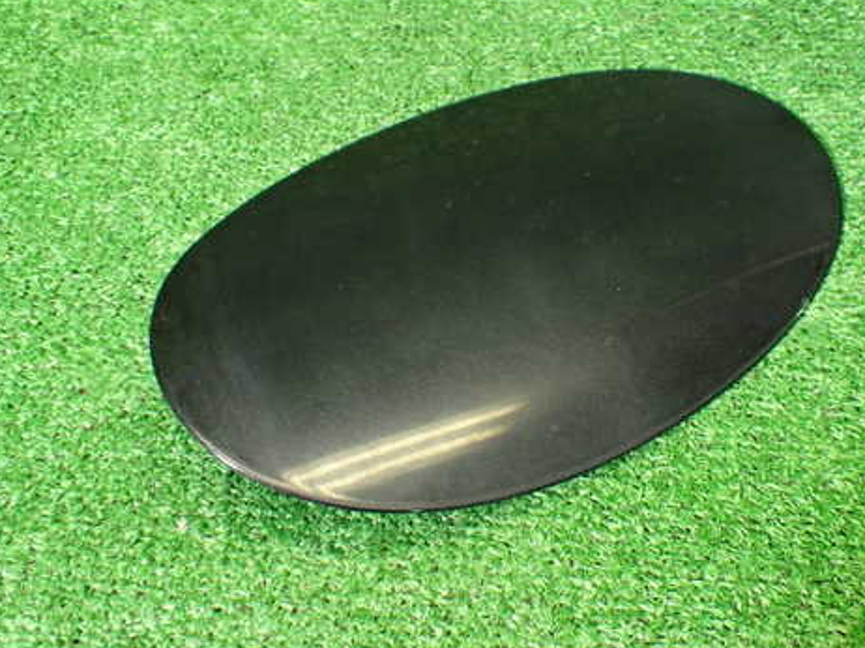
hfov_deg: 47.9
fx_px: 974
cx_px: 462
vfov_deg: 36.8
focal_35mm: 39
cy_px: 322
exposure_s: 1/125
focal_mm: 5.4
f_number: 2.3
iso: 640
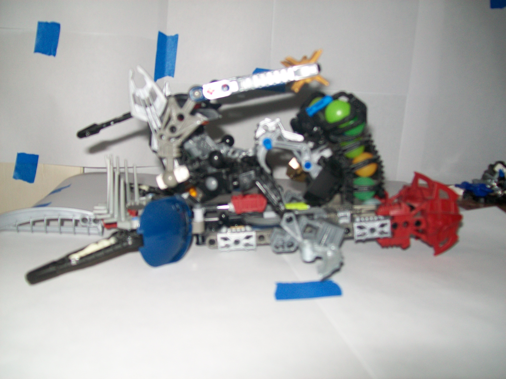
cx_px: 253
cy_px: 190
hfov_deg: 51.4
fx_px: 526
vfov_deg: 39.7
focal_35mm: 36
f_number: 2.7
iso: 64
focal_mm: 6
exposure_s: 1/125
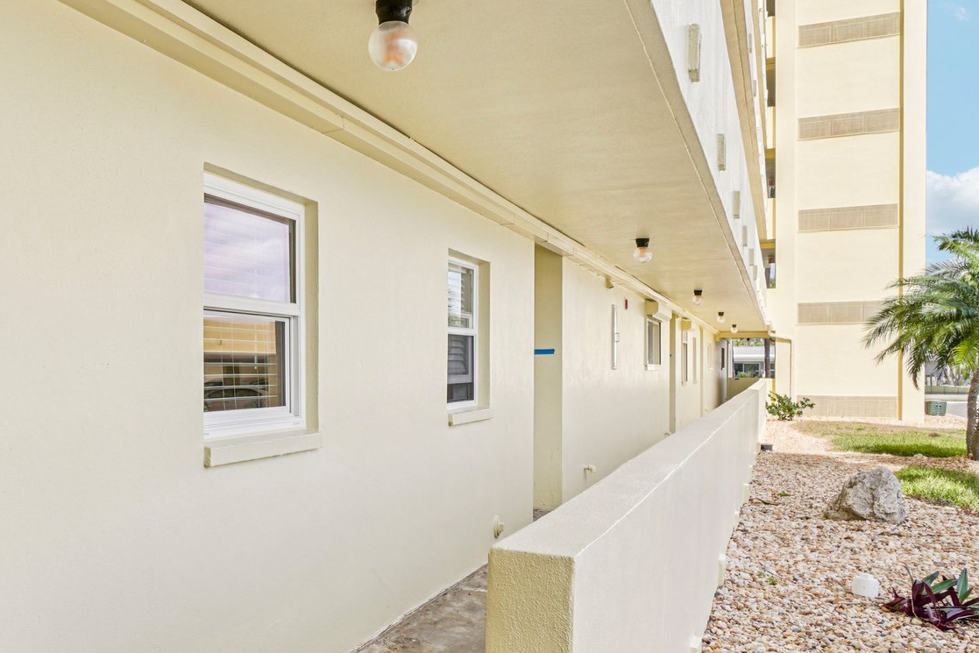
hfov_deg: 53.5
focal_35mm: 33
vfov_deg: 39.8
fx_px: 897
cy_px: 389
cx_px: 200
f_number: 8
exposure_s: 1/125
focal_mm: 12
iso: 100
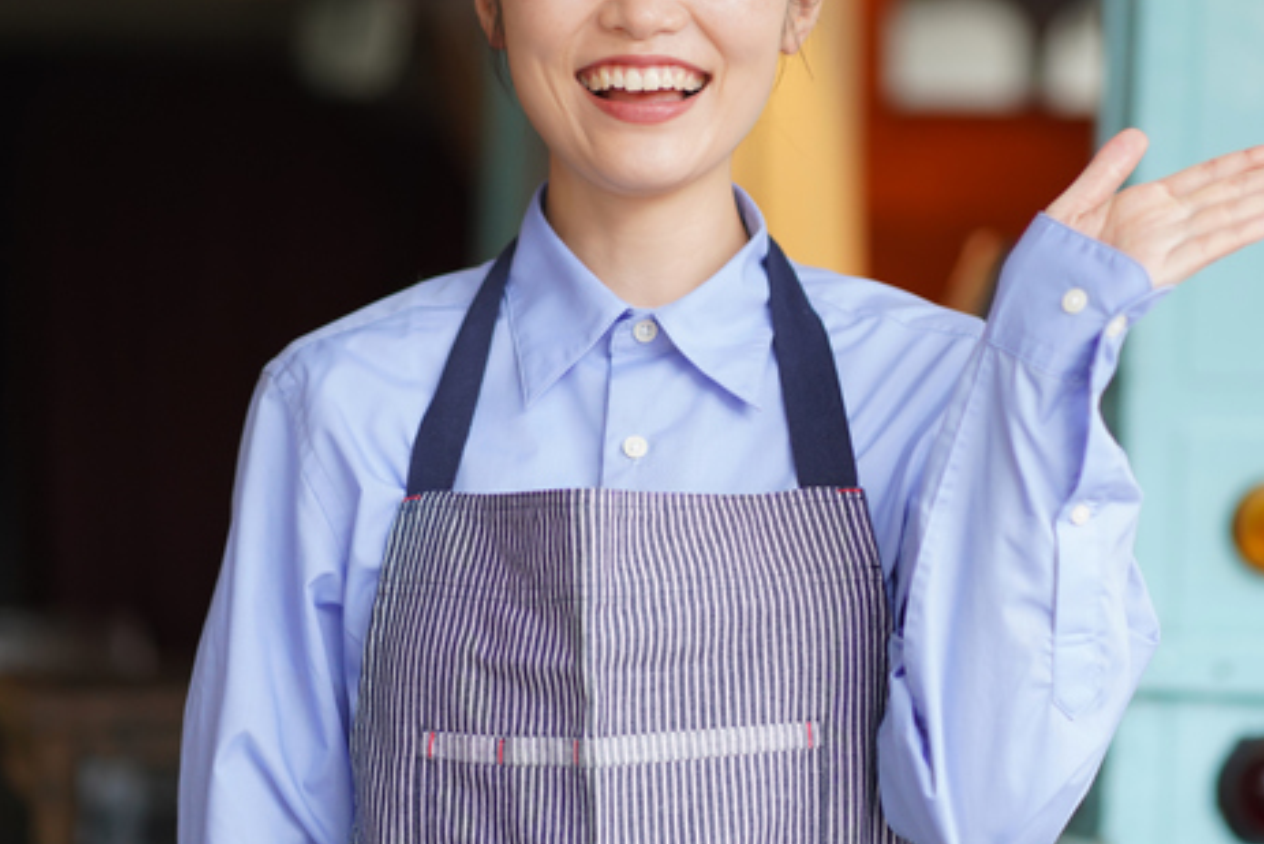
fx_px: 4671
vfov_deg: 10.3
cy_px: 255
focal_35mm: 133
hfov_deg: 15.3
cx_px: 953
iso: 400
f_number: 2
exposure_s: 1/400
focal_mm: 85
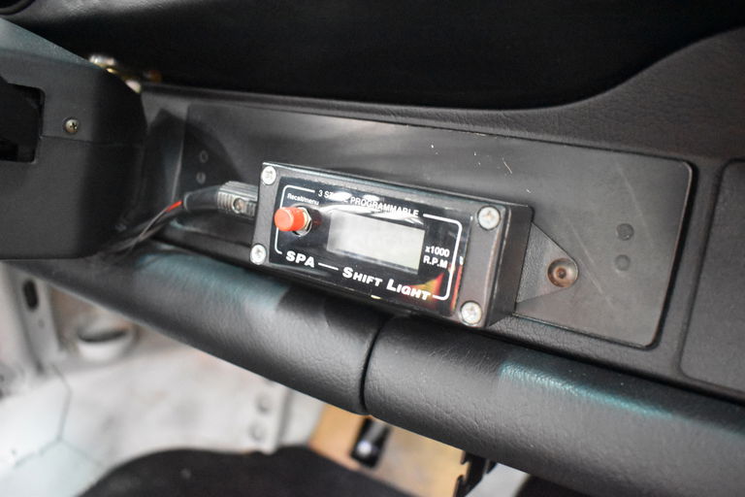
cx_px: 372
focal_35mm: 30
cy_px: 248
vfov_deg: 43.6
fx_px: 621
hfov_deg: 61.9
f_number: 3.5
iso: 9000
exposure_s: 1/30
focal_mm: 20
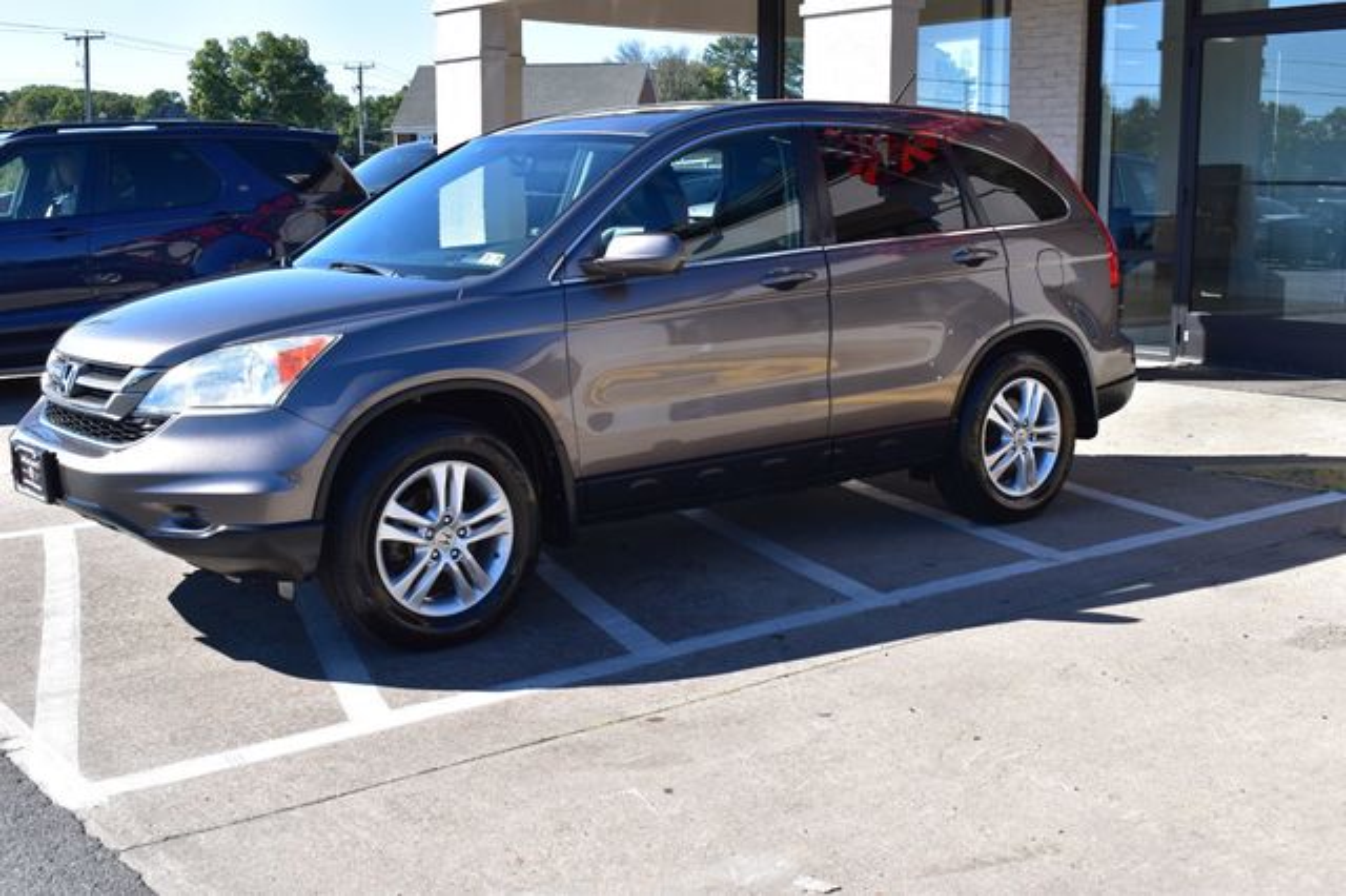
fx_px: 1626
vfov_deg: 30.8
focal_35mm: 44
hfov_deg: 45.0
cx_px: 673
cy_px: 448
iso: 400
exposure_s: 1/320
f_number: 10
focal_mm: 29
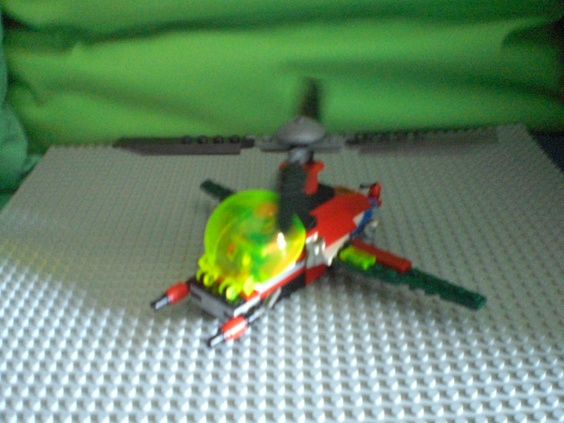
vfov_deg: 37.7
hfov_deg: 49.0
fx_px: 619
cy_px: 212
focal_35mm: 38
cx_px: 282
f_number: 3.1
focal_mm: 6.3
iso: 800
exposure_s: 1/10
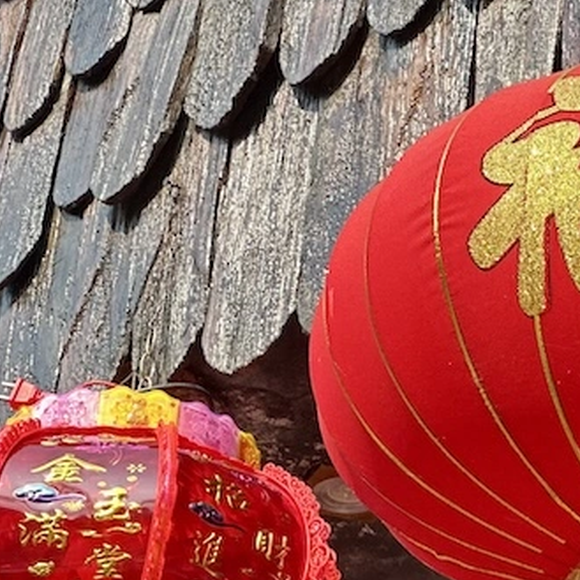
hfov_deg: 9.4
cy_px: 590
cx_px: 467
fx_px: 3526
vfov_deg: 9.3
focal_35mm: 186
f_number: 2.8
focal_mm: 9
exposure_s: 1/121
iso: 20
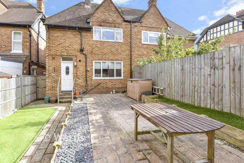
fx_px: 102
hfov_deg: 100.4
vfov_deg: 77.3
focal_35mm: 15
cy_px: 82
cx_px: 122
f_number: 6.3
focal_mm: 10
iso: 160
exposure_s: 1/250
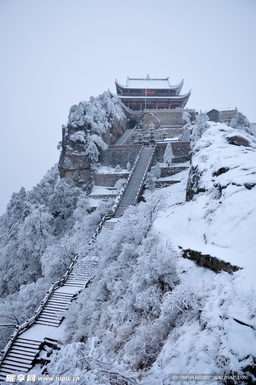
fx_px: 273
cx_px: 128
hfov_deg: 50.3
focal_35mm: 26
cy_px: 192
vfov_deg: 70.5
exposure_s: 1/30
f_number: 2.8
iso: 400
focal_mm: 17
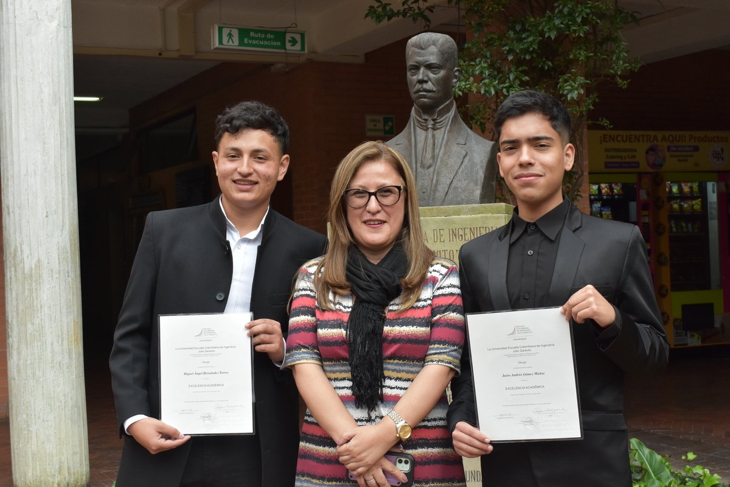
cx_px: 365
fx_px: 1065
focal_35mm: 52
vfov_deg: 25.8
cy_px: 244
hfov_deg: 37.9
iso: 800
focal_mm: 35
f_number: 8
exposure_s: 1/250
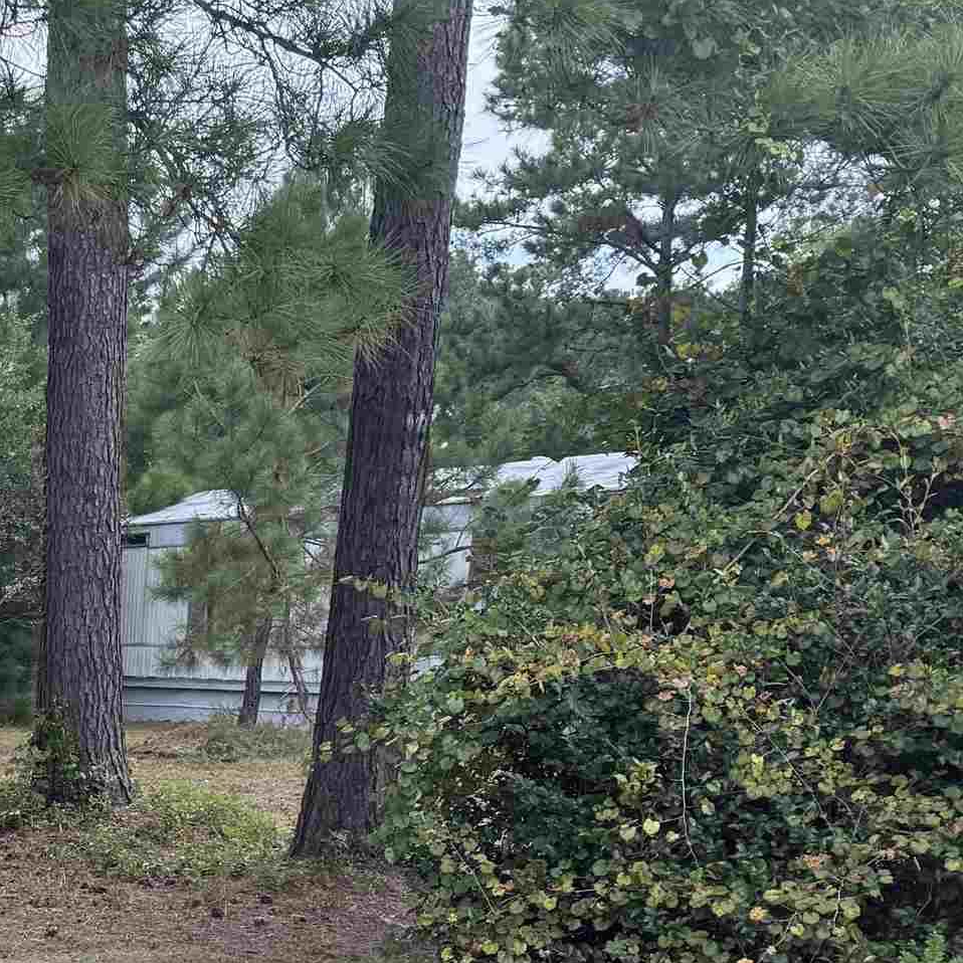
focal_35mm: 68
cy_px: 1020
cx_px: -435
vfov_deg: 24.0
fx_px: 2140
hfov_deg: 21.7
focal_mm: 6.76
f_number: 1.78
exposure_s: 1/898
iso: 100
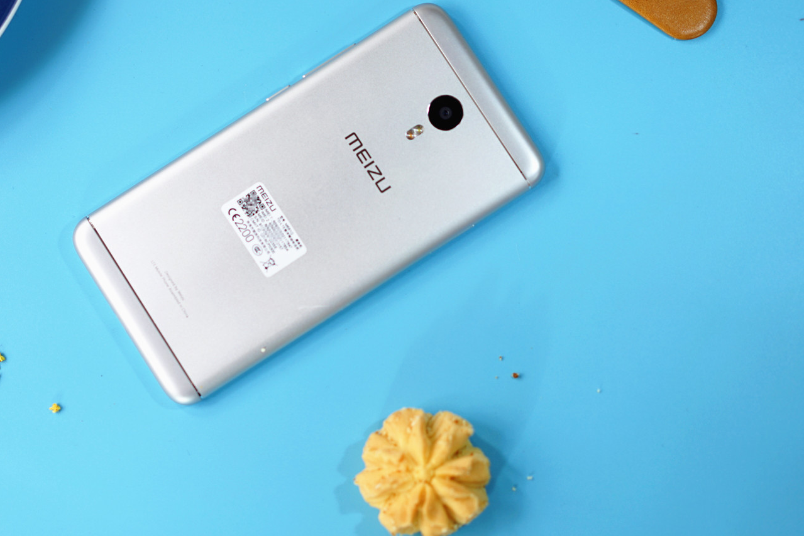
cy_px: 195
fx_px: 1921
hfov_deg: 23.5
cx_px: 233
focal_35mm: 86
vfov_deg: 15.9
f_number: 2
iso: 100
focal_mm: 55
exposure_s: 1/60
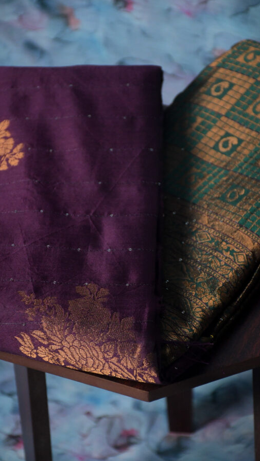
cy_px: 230
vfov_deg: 13.0
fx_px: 2021
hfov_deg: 7.4
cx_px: 129
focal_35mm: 165
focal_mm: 105
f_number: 5.6
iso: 2000
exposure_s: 1/160
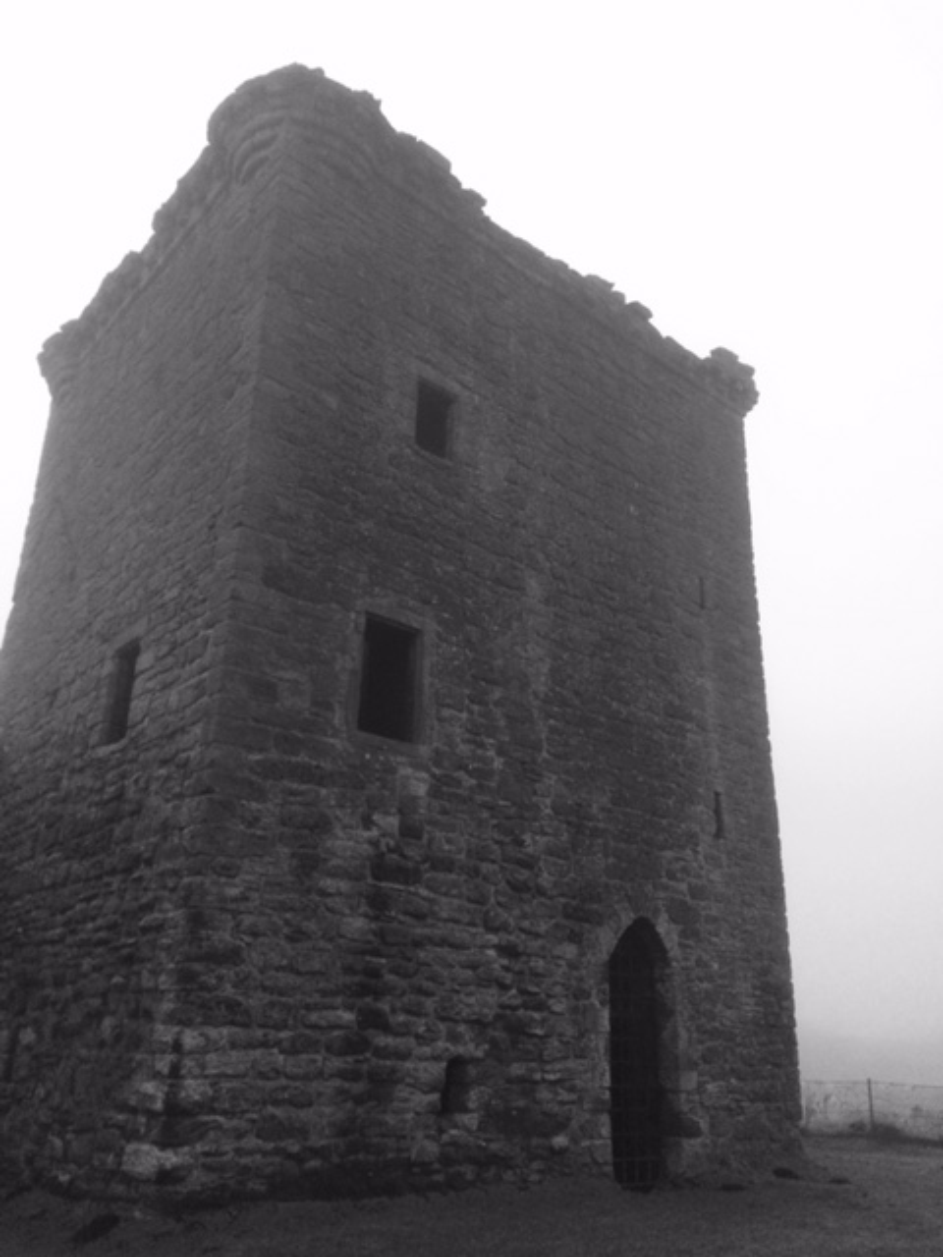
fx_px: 1053
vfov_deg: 61.7
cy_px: 628
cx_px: 472
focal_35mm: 29
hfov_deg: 48.2
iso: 80
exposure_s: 1/33
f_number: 2.2
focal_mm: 4.15
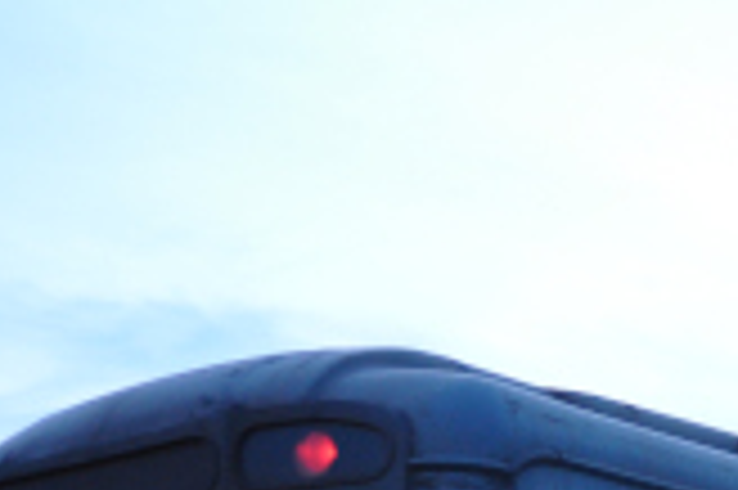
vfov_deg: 11.7
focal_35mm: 110
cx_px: 1053
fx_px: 2253
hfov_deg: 17.1
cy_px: 823
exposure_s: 1/30
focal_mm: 20
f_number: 2.8
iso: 900
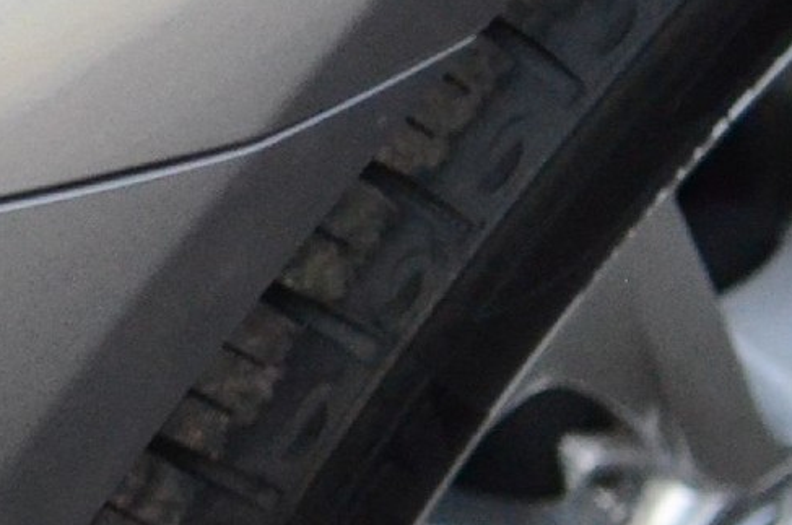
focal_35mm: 270
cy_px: -377
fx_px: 5921
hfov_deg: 7.2
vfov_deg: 5.0
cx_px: -1068
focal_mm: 35
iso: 3200
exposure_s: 1/8000
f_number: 1.8
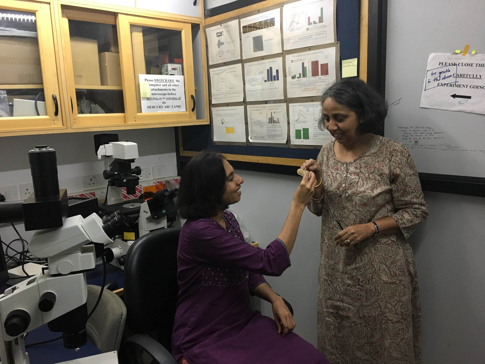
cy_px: 182
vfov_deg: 48.2
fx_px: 406
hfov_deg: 61.7
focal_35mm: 29
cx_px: 242
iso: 200
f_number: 2.2
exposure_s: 1/33
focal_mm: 4.15
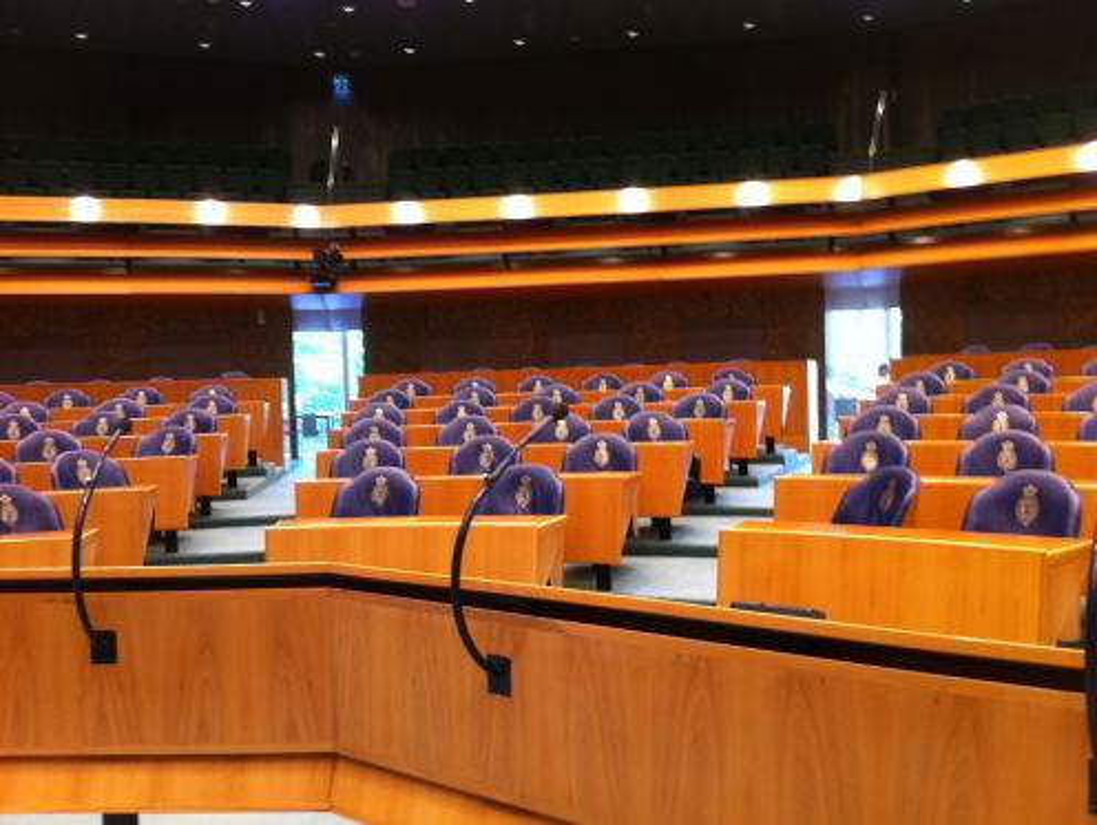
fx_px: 1110
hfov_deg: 52.6
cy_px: 412
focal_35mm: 35
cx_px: 548
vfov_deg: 40.8
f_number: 2.8
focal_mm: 3.85
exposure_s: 1/15
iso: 100
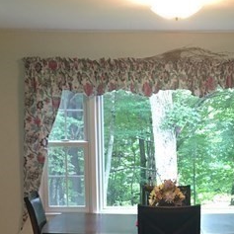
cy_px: 234
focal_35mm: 83
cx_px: 173
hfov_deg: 20.7
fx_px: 635
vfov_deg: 20.2
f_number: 2.2
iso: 125
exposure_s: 1/30
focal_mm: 4.15
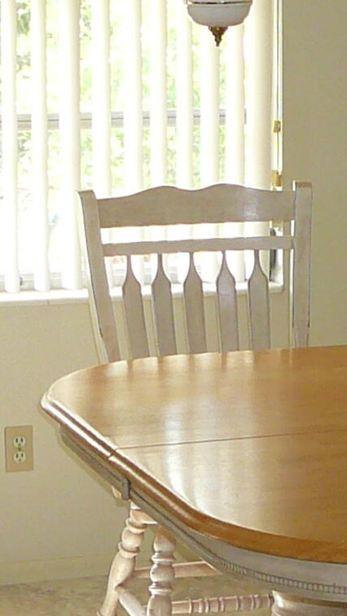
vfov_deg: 16.6
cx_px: 247
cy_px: 266
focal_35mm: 129
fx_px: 2109
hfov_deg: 9.4
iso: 125
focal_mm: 5.2
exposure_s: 1/30
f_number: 2.8
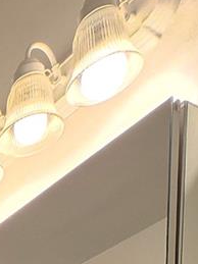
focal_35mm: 77
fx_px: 588
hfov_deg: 14.9
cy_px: 590
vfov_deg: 16.1
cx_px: -220
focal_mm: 1.74
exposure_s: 1/60.2
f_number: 2.2
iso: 40
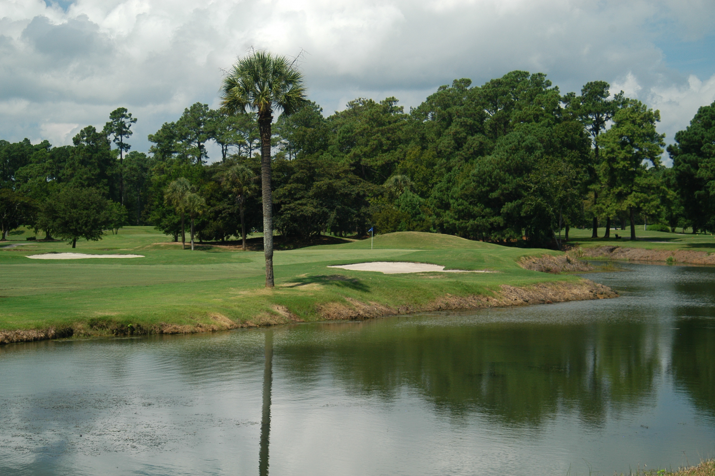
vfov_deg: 18.7
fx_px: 1450
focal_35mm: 73
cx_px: 356
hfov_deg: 27.7
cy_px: 237
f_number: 4.5
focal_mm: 48
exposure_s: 1/500
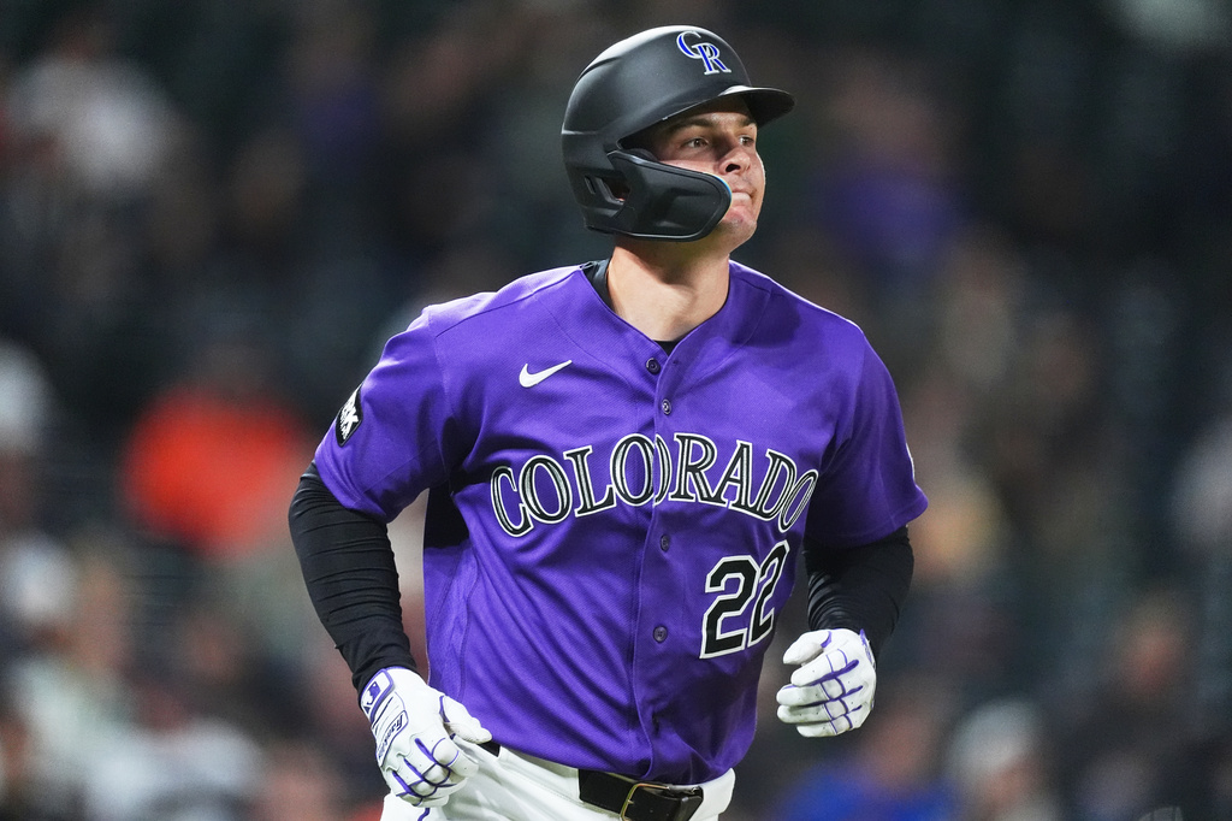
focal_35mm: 600
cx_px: 616
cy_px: 410
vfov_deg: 2.3
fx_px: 20526
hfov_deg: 3.4
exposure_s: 1/1600
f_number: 4
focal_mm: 600
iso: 6400
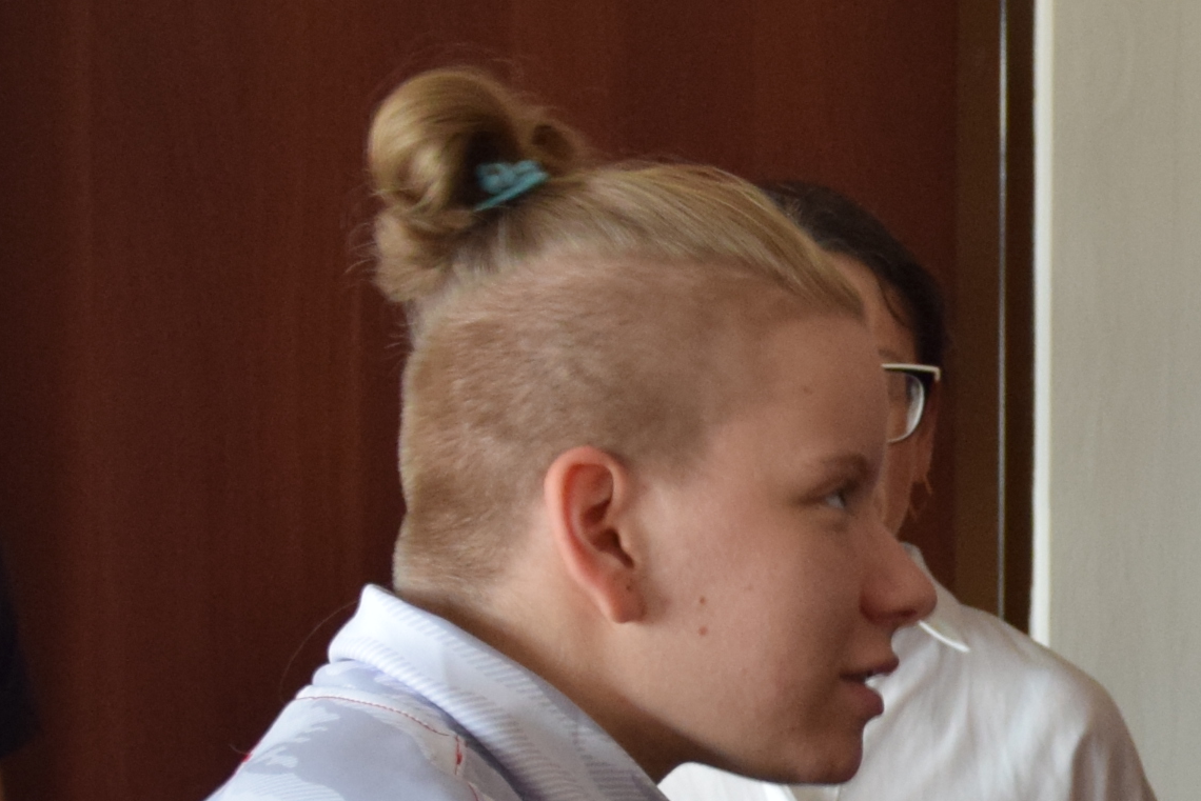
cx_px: 1426
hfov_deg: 14.0
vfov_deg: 9.6
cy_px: 728
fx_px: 4739
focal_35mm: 142
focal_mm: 24
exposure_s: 1/60
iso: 900
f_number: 3.8
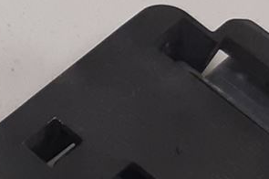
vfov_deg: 7.2
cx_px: -276
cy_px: 245
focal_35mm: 188
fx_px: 1403
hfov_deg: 10.1
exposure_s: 1/50
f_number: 1.7
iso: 160
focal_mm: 3.93
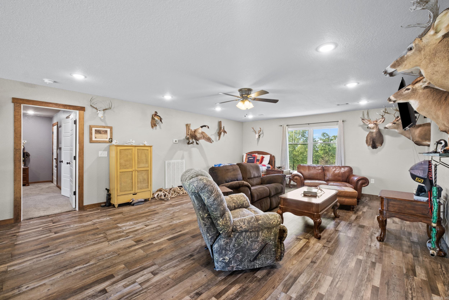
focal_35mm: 15
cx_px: 224
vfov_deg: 77.3
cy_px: 150
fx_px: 187
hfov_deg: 100.4
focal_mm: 10
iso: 400
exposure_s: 1
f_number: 9
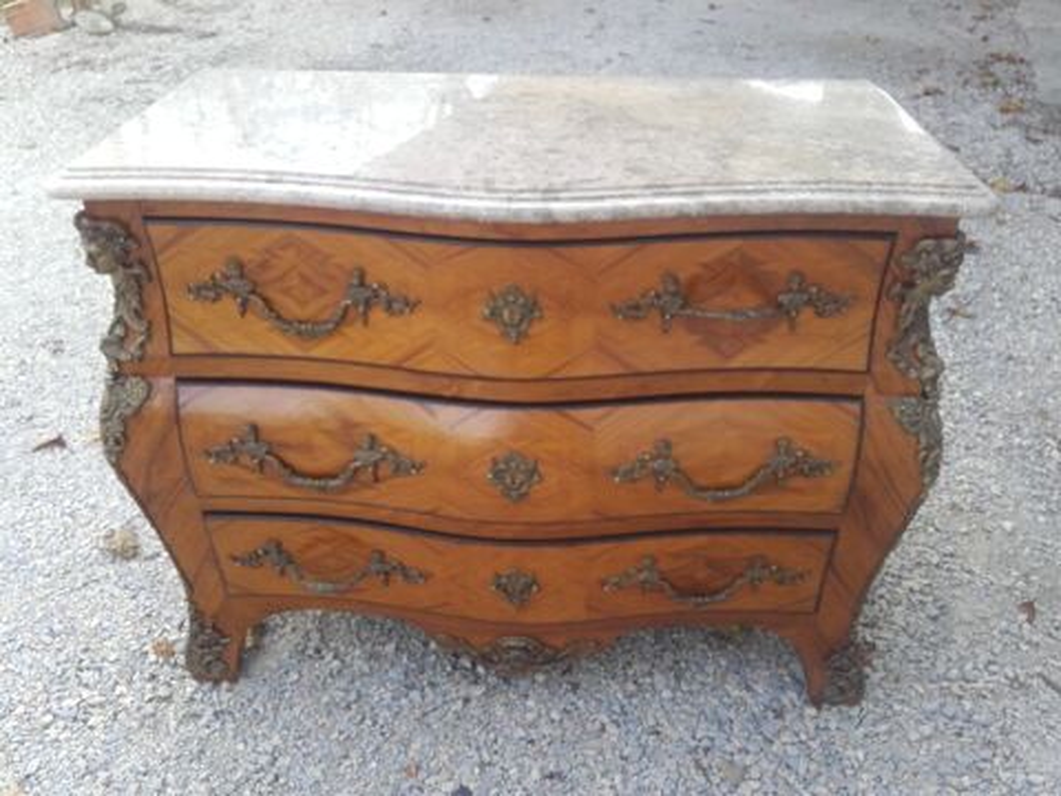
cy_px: 398
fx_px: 950
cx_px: 530
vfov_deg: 45.4
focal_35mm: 31
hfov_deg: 58.4
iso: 50
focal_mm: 3.3
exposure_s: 1/124
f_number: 2.2
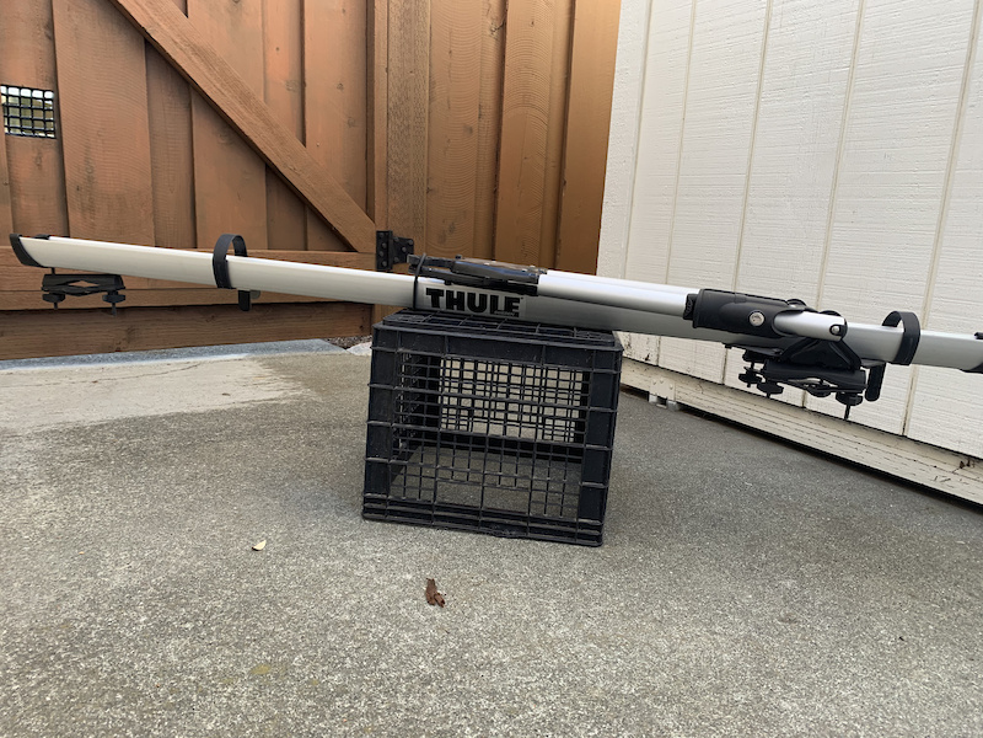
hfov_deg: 67.3
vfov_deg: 53.1
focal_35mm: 26
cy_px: 369
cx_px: 492
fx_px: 738
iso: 50
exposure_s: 1/121
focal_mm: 4.25
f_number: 1.8
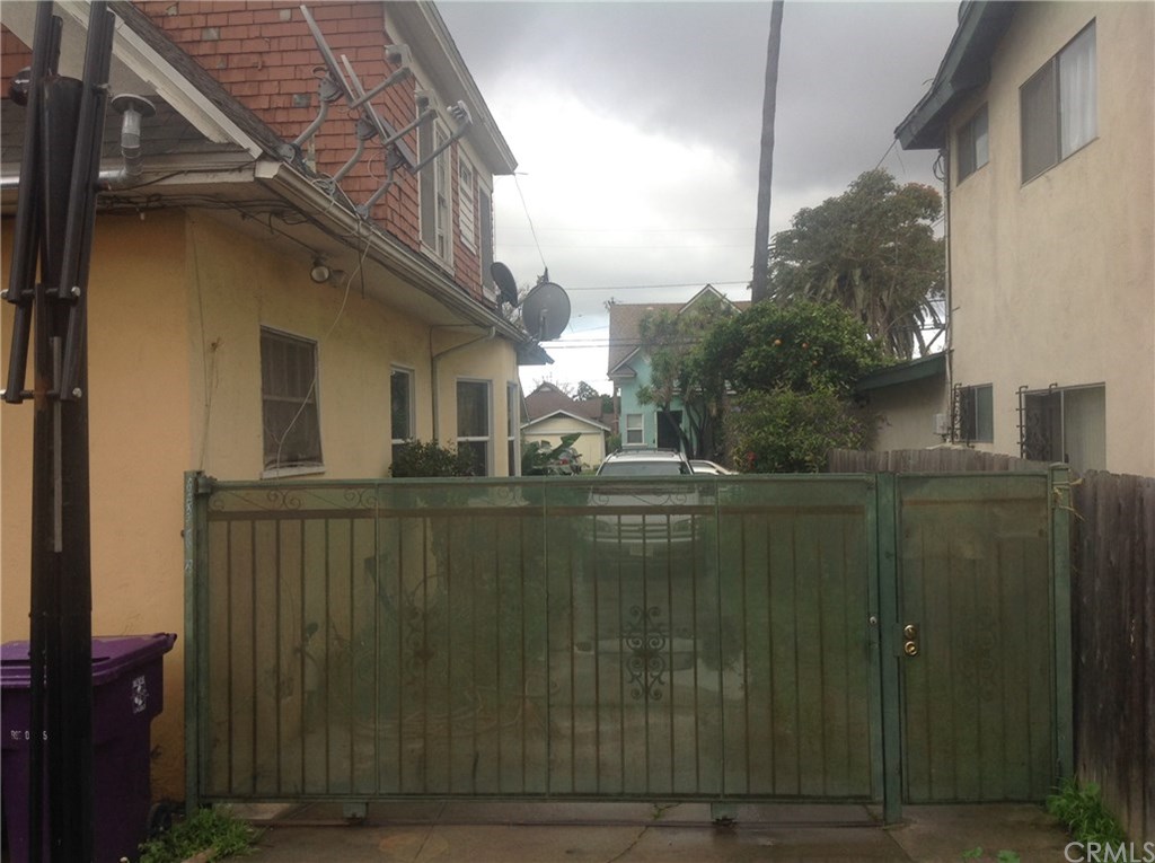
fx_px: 1166
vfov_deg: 40.6
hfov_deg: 52.7
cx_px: 578
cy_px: 432
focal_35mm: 35
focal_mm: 4.28
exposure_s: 1/392
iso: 50
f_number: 2.4
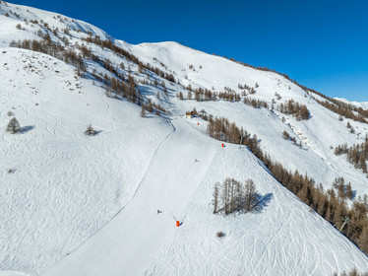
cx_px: 184
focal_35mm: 24
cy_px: 138
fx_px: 255
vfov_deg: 56.8
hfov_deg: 71.6
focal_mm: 12.3
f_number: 11
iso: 100
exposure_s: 1/500
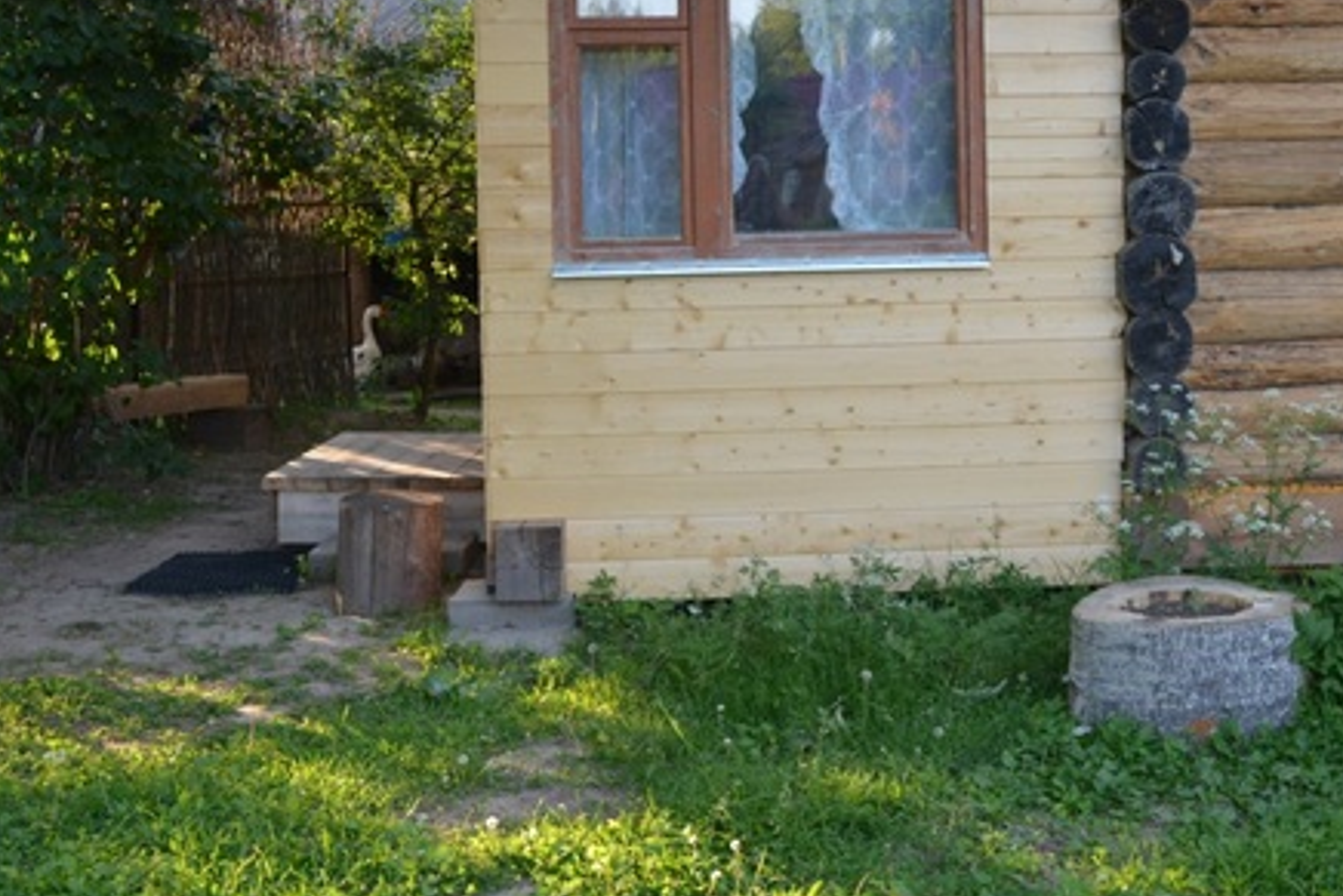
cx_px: 970
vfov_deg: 24.3
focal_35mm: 55
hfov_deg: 35.6
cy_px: 211
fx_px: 2052
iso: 360
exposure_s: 1/125
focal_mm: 20
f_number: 5.6
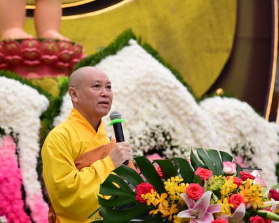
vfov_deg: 9.0
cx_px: 118
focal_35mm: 172
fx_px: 1421
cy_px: 109
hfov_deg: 11.2
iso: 200
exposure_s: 1/100
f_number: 4
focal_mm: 120
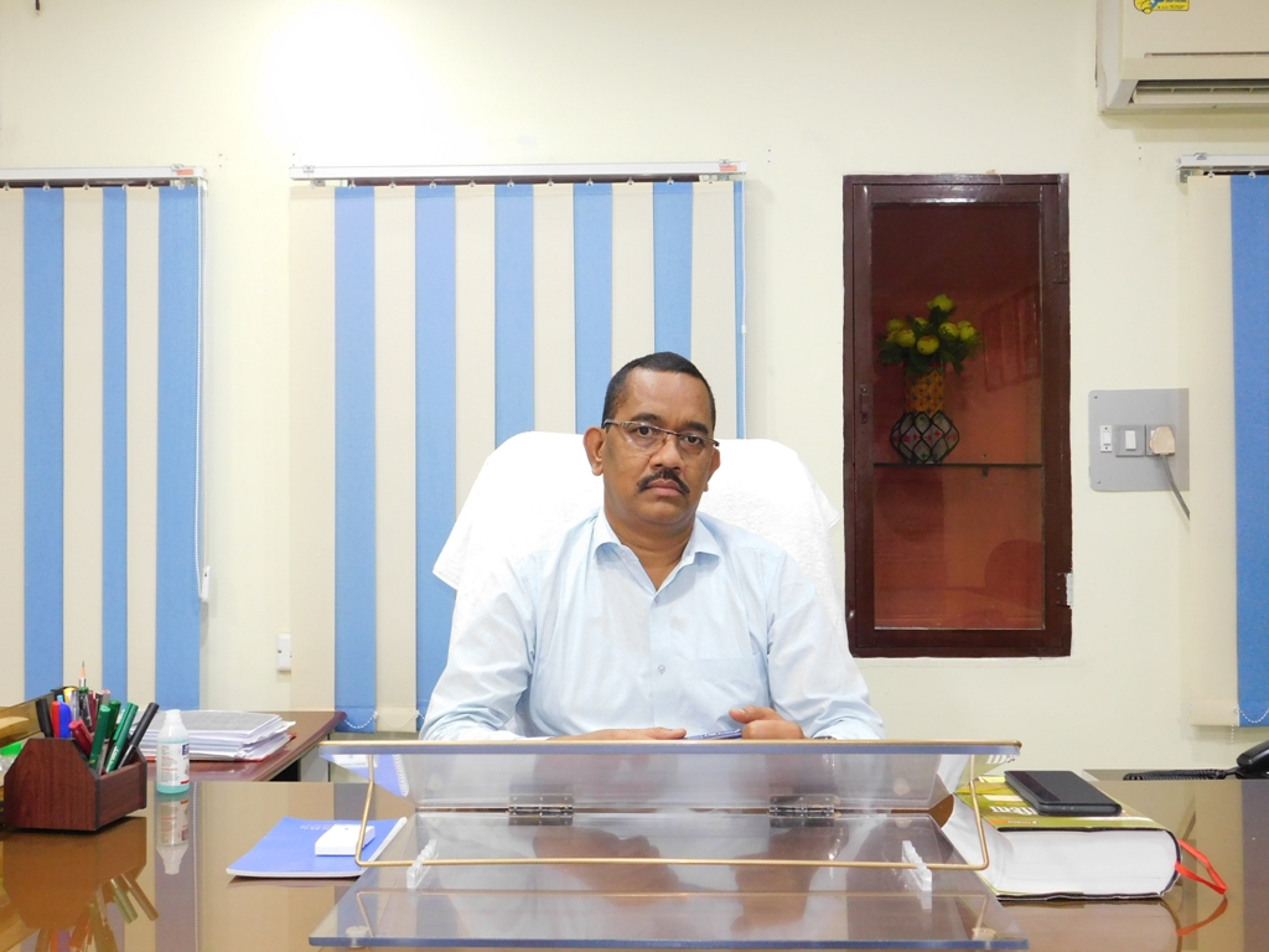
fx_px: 1320
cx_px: 634
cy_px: 476
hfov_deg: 51.4
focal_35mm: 36
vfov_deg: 39.7
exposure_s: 1/20
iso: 400
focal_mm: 6.3
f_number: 3.5
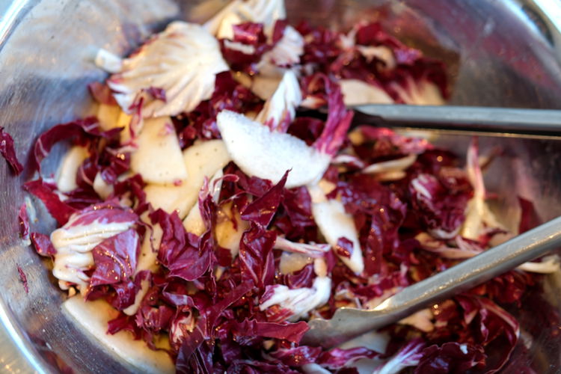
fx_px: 701
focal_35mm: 45
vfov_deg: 29.9
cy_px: 187
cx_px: 280
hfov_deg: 43.6
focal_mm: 30
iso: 200
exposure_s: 1/42
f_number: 2.8
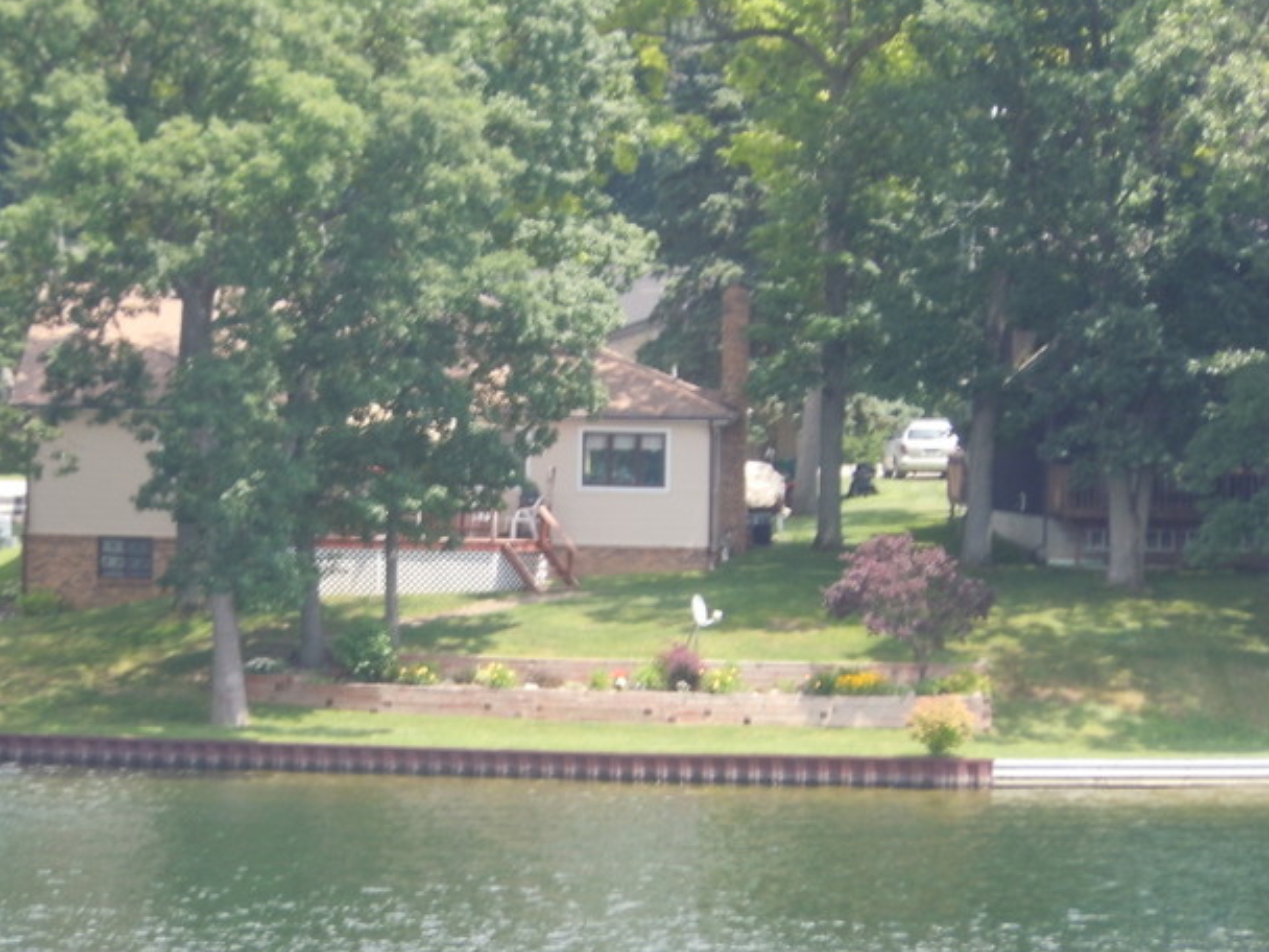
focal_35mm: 258
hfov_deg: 7.7
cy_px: 532
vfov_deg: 5.8
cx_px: 499
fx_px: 9458
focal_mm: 35
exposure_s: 1/125
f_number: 5.6
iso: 125
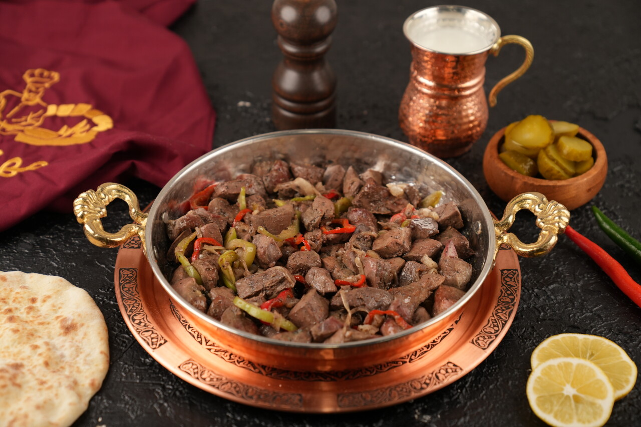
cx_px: 320
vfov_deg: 19.5
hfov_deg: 28.8
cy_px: 214
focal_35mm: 70
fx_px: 1246
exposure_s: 1/400
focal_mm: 70
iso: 500
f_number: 4
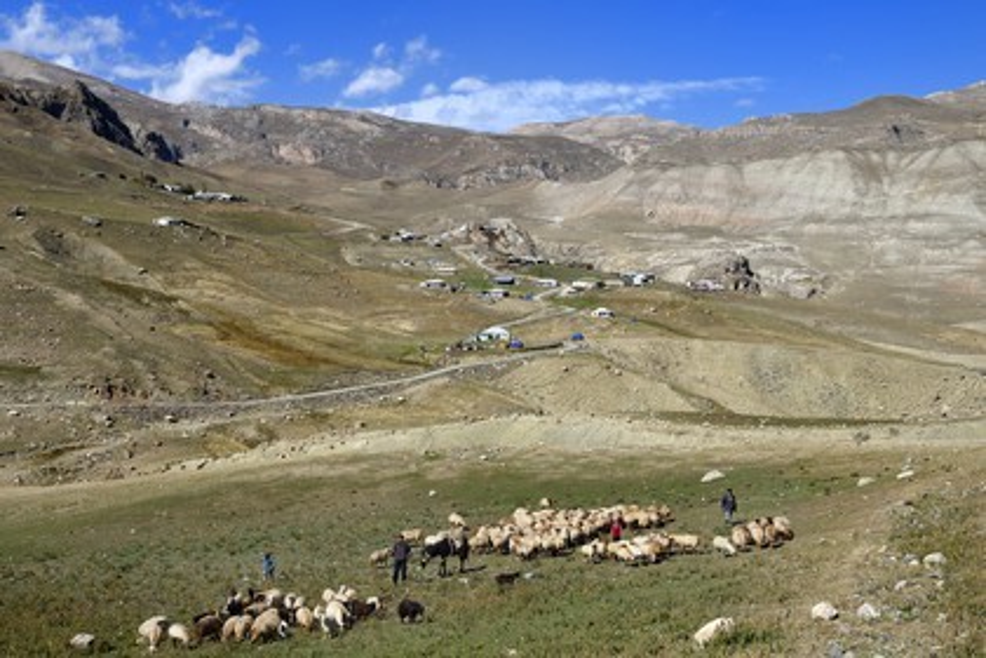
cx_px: 493
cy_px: 329
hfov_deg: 44.5
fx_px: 1205
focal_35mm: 44
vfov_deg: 30.5
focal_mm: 44
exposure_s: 1/800
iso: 400
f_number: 13
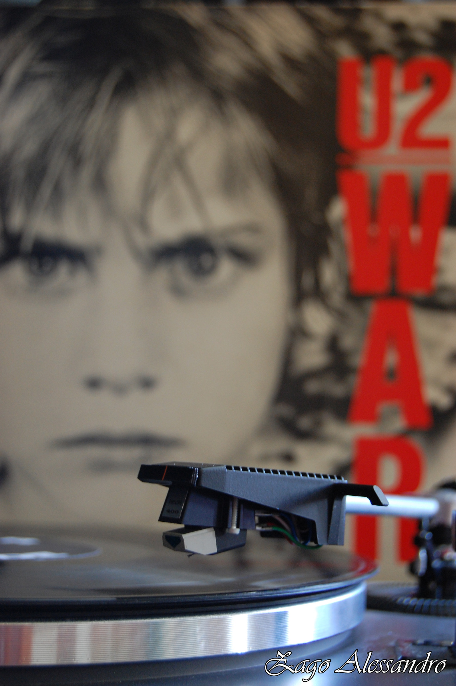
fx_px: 1314
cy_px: 343
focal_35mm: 69
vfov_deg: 29.3
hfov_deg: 19.7
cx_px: 228
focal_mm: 46
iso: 800
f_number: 5.3
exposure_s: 1/13
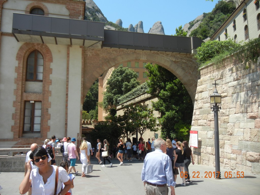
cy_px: 98
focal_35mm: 30
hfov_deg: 60.0
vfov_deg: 46.8
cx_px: 130
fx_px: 225
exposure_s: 1/250
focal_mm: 5.4
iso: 160
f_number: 7
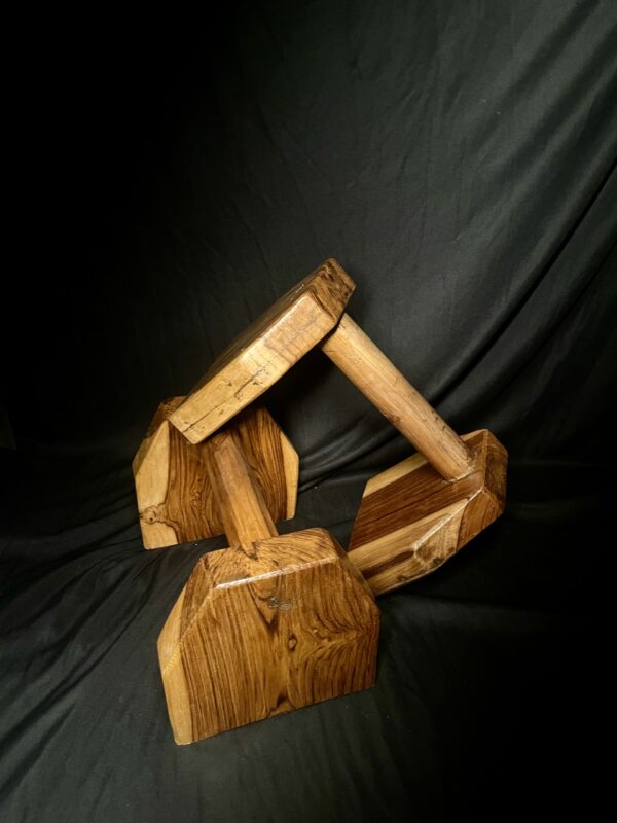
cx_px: 308
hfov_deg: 53.1
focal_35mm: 26
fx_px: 618
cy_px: 412
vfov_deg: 67.3
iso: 320
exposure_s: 1/50
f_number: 1.6
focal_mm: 4.2
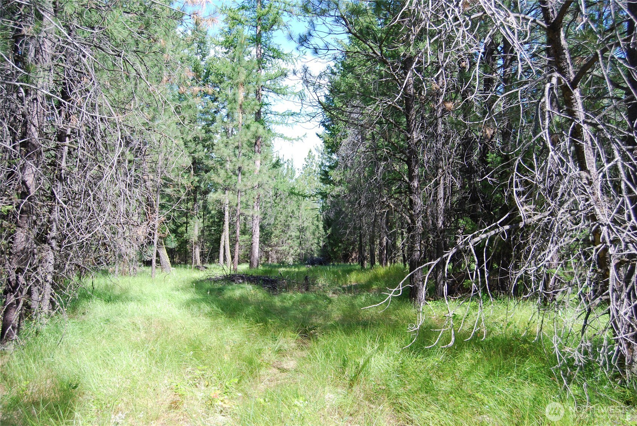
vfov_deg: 40.1
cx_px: 318
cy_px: 213
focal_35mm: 33
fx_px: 585
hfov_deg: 57.2
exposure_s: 1/125
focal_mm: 22
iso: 100
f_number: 5.6
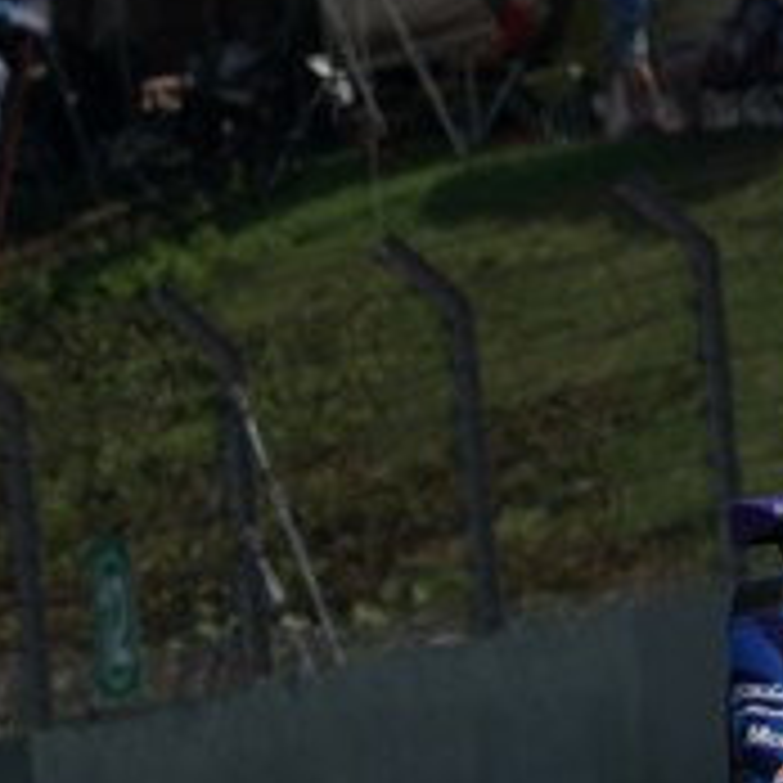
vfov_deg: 1.2
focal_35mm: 1403
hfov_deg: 1.2
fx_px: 35904
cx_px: 310
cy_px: 72
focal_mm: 400
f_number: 10
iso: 200
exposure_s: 1/1000
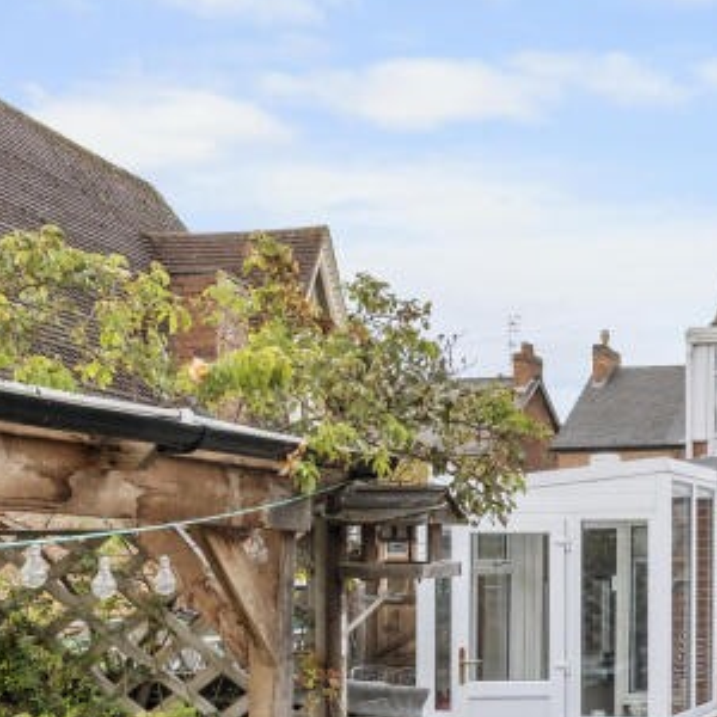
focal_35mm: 58
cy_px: 644
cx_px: 674
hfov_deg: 28.2
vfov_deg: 28.4
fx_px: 1359
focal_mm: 13.2
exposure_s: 1/55
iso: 160
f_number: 8
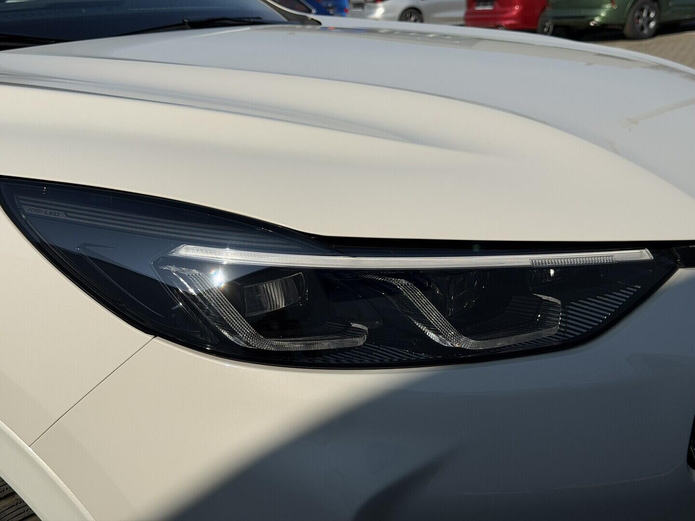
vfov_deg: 30.3
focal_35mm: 48
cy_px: 260
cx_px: 348
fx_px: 964
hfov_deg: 39.7
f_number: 1.78
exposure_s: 1/11364
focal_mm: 6.76
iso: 64
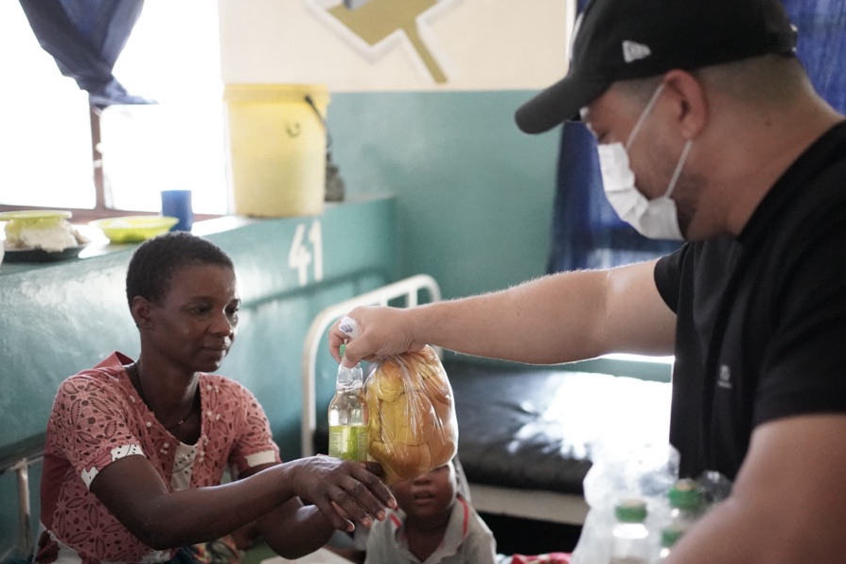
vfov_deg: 28.6
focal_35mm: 47
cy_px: 326
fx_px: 1104
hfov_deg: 41.9
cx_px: 446
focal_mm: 35
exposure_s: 1/1250
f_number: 1.8
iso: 16000
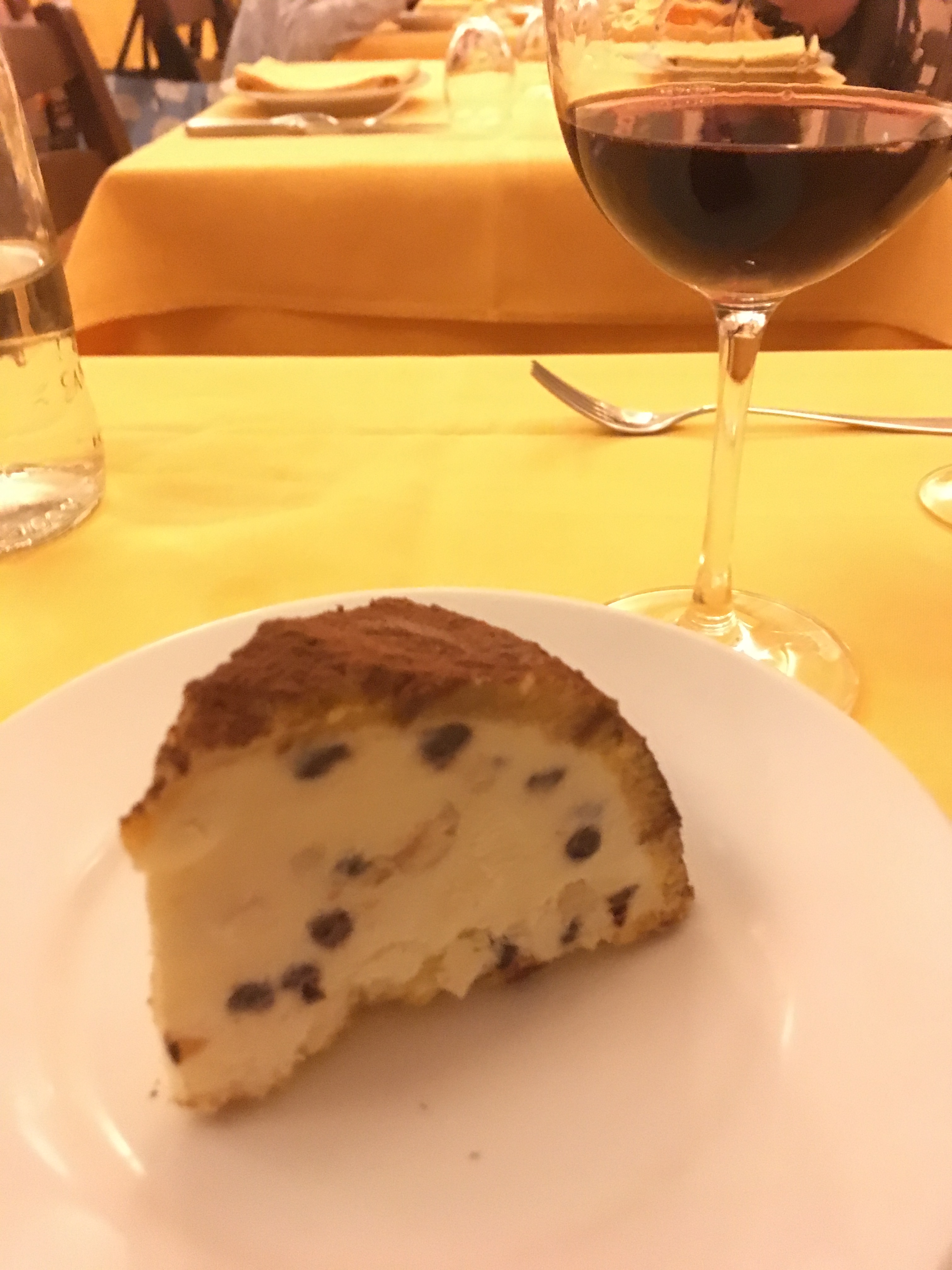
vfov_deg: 61.7
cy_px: 635
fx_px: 1063
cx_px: 476
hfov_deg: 48.2
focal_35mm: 29
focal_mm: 4.15
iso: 800
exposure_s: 1/15
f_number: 2.2
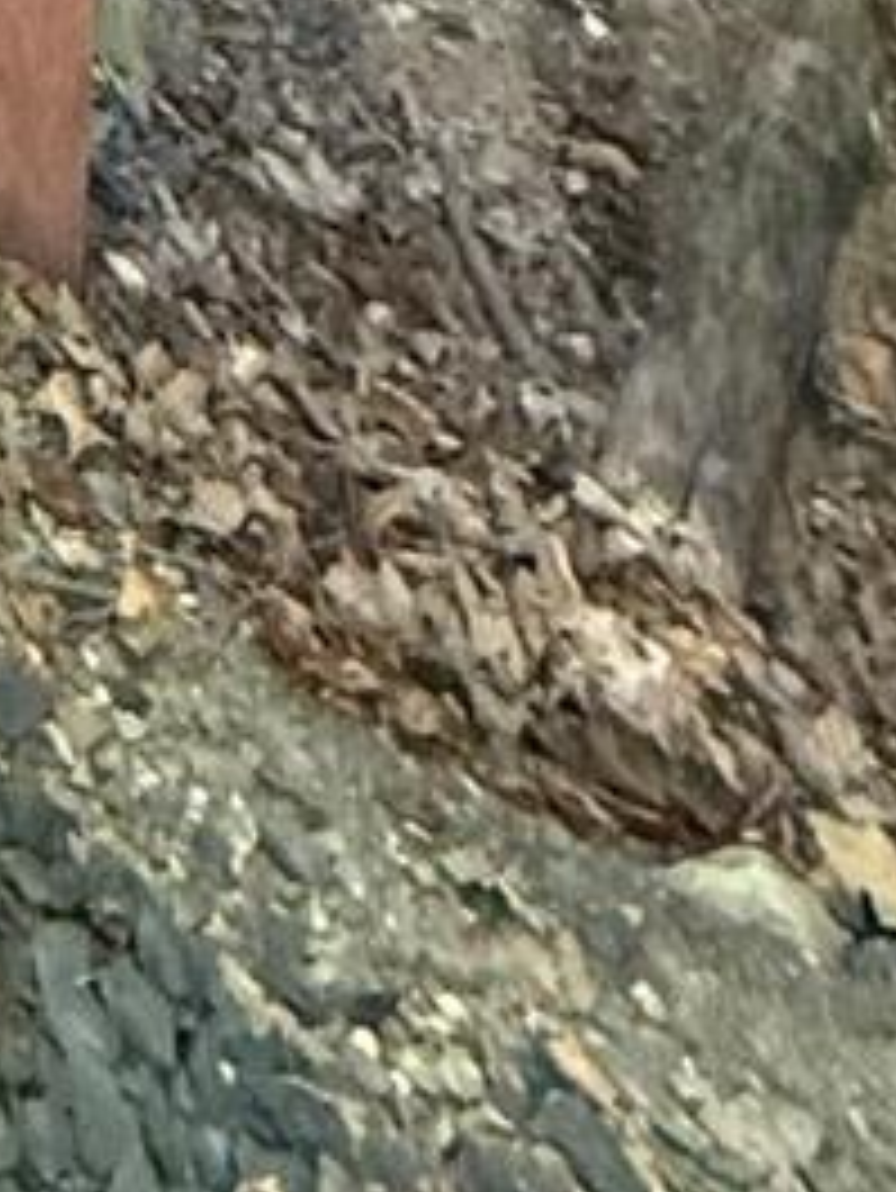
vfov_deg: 12.7
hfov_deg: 12.9
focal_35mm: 81
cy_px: -2114
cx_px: -1369
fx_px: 2793
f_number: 2.2
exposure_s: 1/99
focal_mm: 2.22
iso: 320
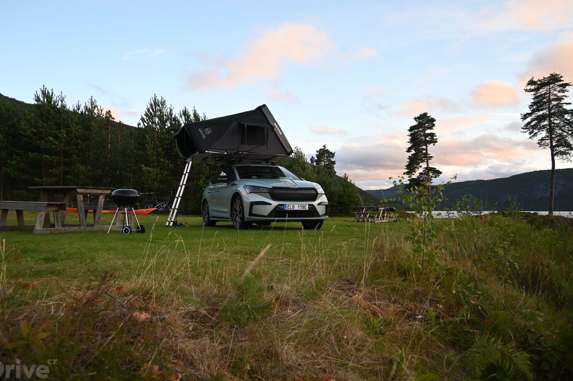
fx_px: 398
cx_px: 275
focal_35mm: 25
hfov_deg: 71.5
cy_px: 188
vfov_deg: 51.3
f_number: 4
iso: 400
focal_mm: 16
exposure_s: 1/250
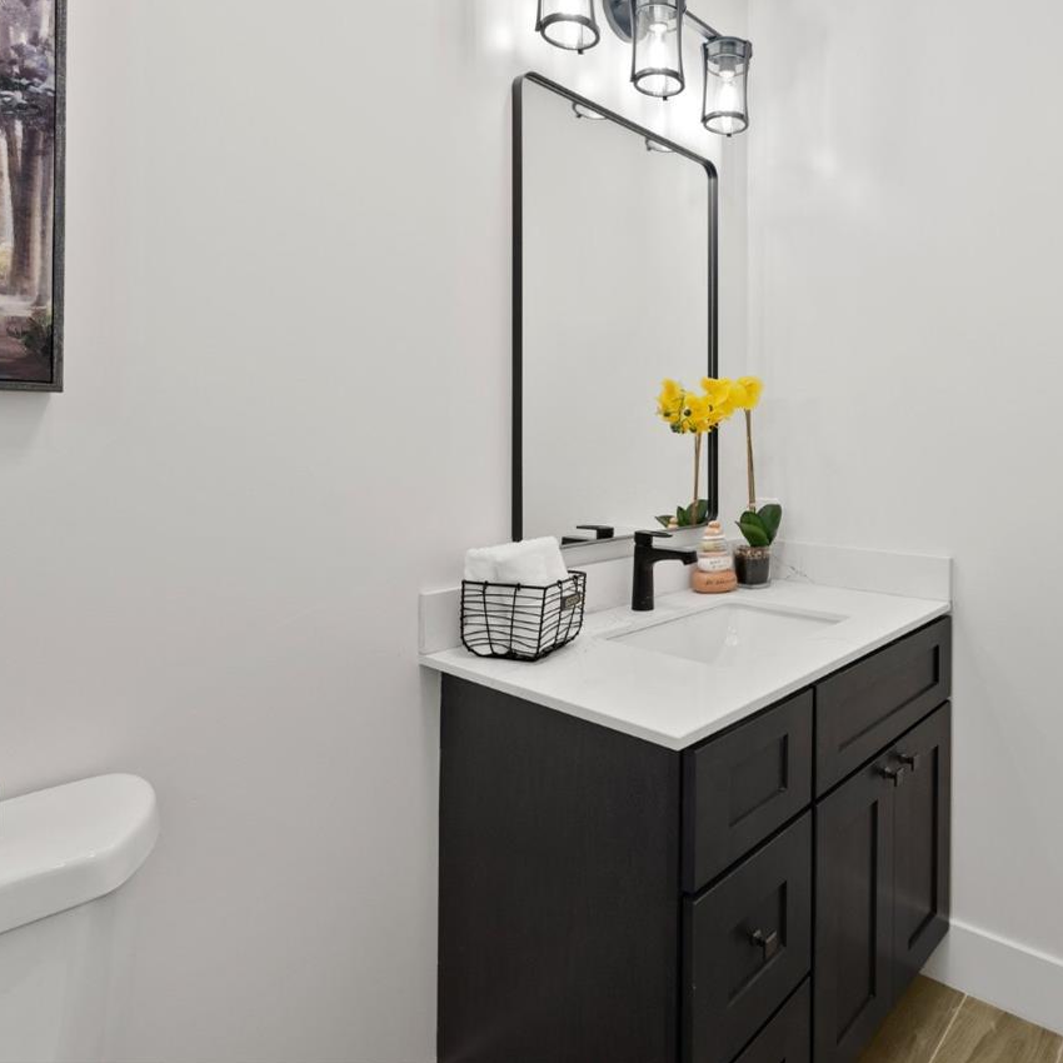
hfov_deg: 69.7
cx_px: 724
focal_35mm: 21
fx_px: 730
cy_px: 441
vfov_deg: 71.6
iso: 640
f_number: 8
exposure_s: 1/13
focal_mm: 14
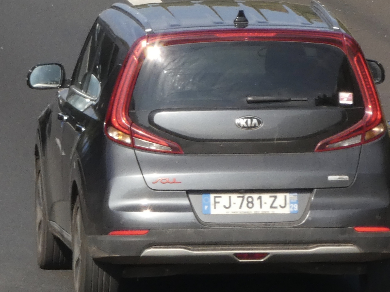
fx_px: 6129
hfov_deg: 3.6
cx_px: 243
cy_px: 132
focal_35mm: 544
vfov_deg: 2.7
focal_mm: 76.7
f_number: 5.6
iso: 200
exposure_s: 1/800
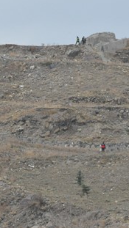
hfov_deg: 3.5
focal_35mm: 344
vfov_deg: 6.3
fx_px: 2092
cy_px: 114
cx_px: 85
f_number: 11
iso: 1600
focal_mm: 105
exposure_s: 1/500
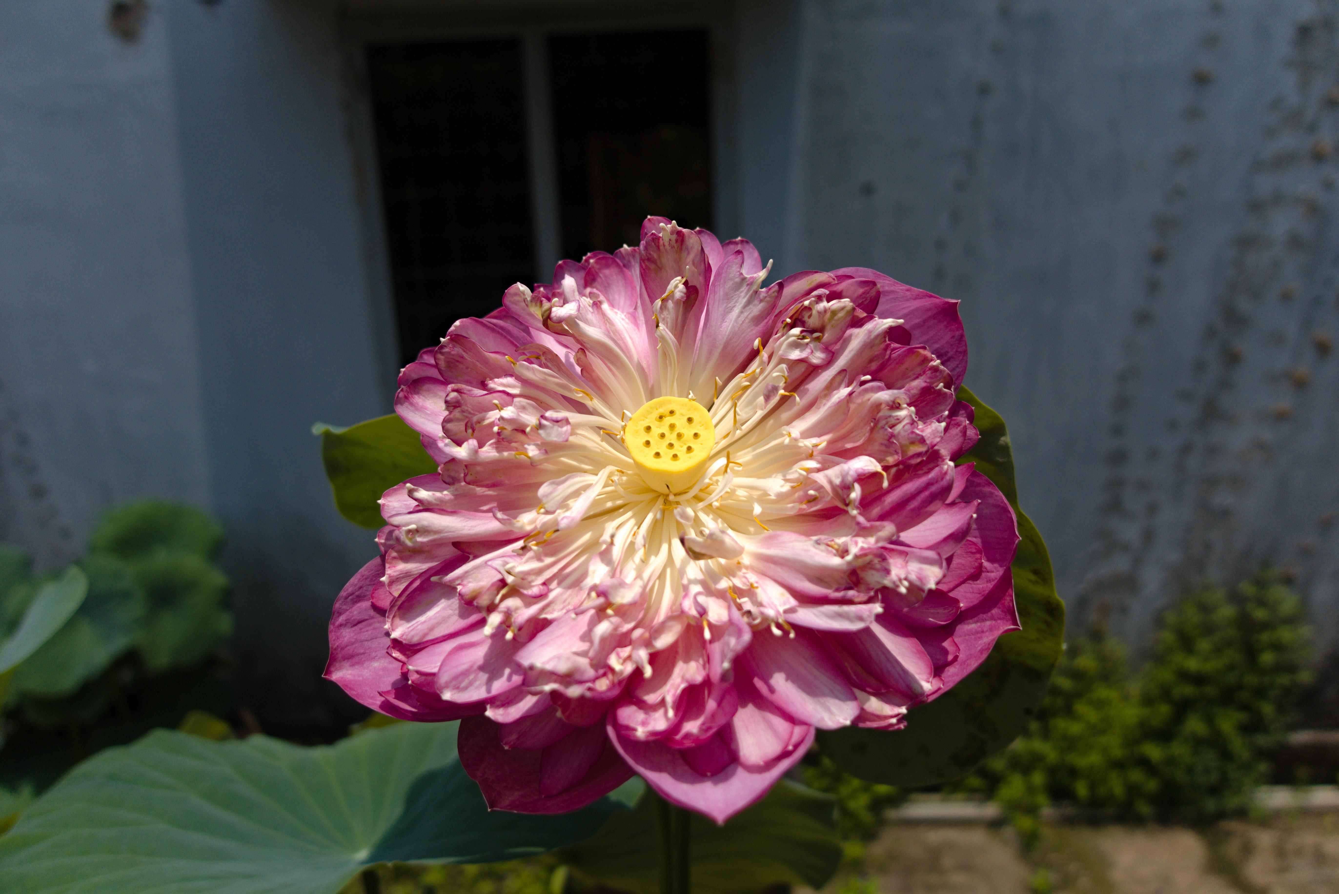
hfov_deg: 73.7
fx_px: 893
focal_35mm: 24
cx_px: 670
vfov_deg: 53.2
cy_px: 447
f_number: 1.8
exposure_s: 1/1000
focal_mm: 8.8
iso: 100
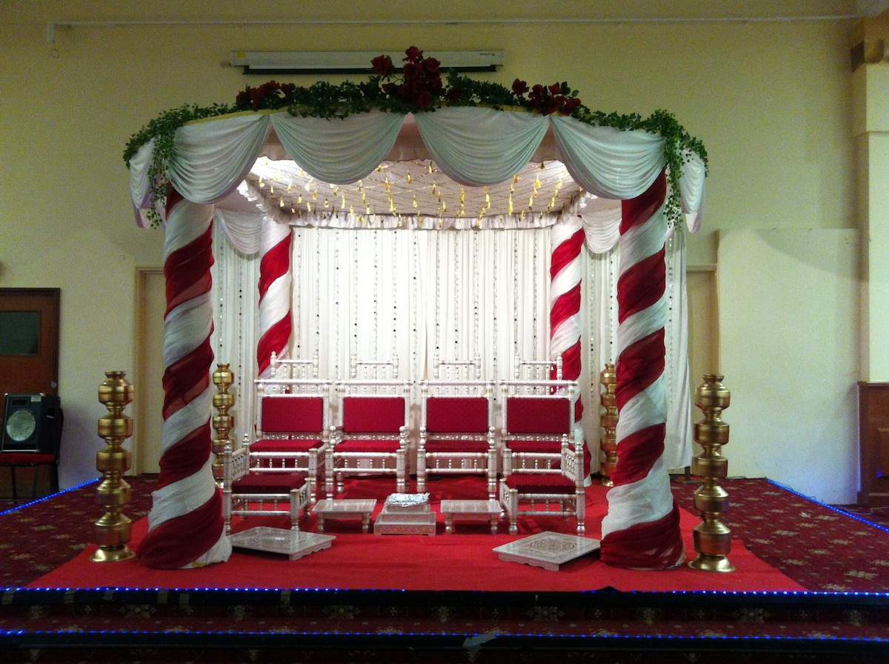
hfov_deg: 52.7
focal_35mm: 35
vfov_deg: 40.6
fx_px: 897
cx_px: 444
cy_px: 332
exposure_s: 1/15
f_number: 2.8
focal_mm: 3.85
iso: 250
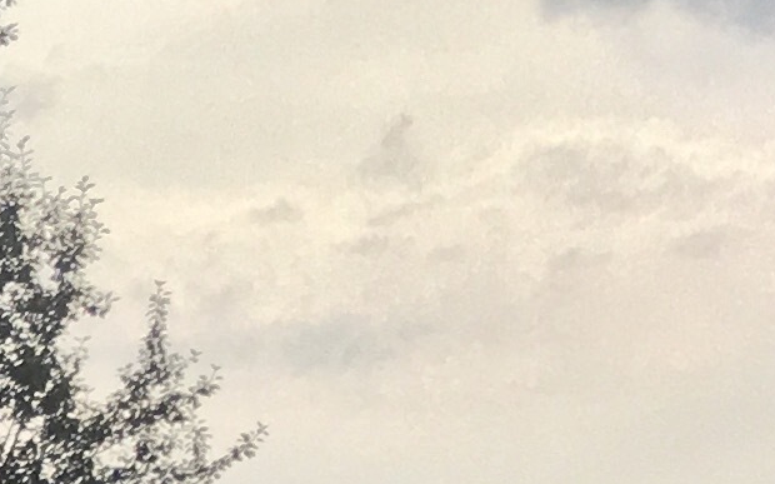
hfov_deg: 8.6
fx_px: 4223
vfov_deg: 6.3
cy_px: 1126
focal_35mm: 200
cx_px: -1600
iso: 25
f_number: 2.2
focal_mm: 4.15
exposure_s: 1/1972
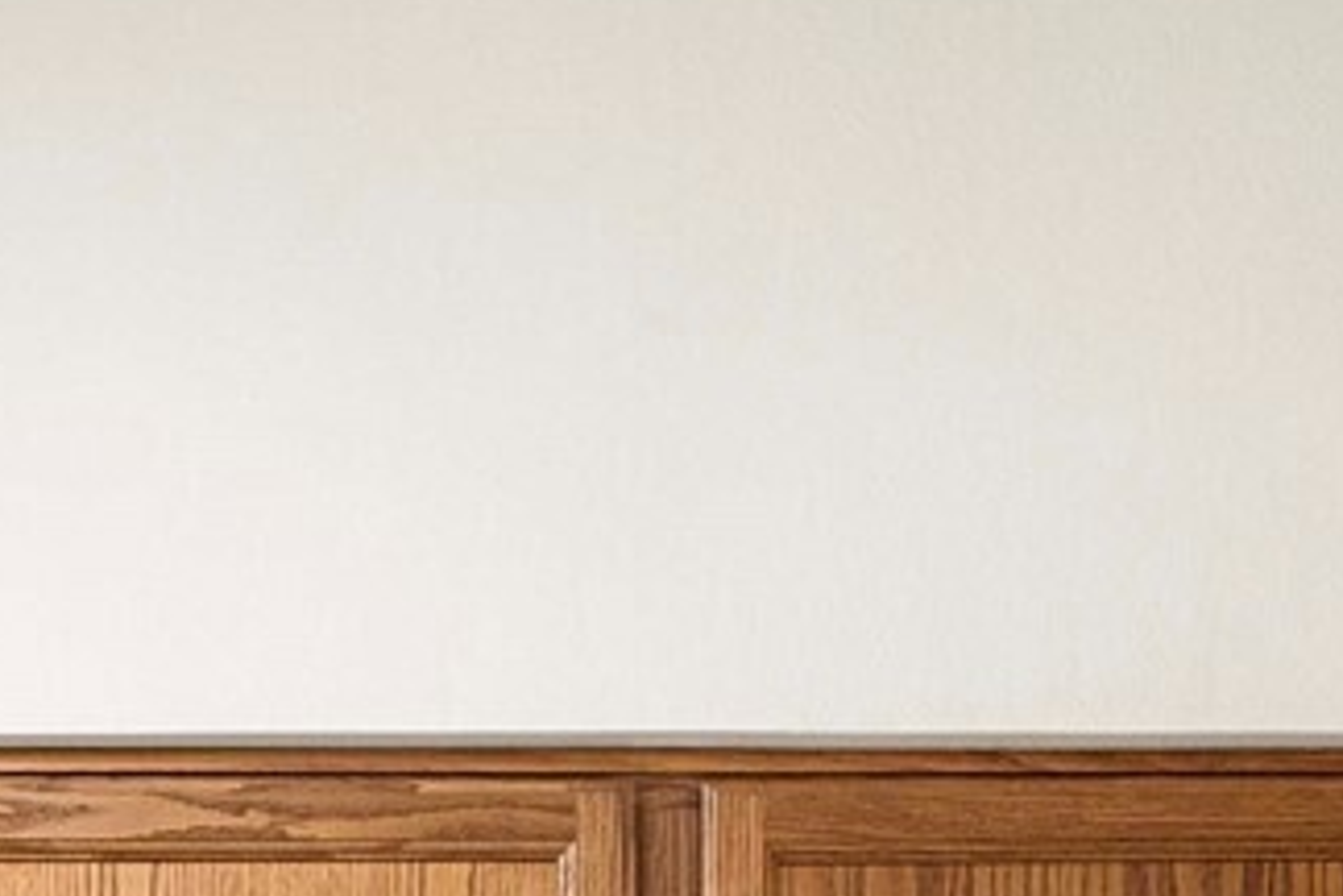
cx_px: 168
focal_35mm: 68
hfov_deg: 28.6
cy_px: 1887
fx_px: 2537
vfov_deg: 15.3
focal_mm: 13
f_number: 7.1
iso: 400
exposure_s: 1/60
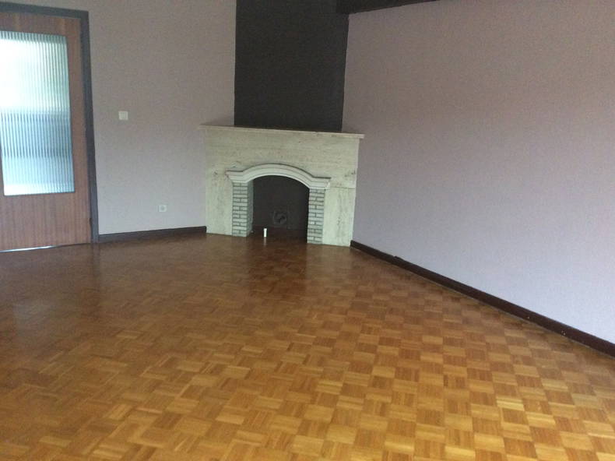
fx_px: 568
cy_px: 230
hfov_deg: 56.8
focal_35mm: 32
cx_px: 308
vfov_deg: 44.1
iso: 250
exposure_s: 1/25
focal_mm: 3.3
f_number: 2.4
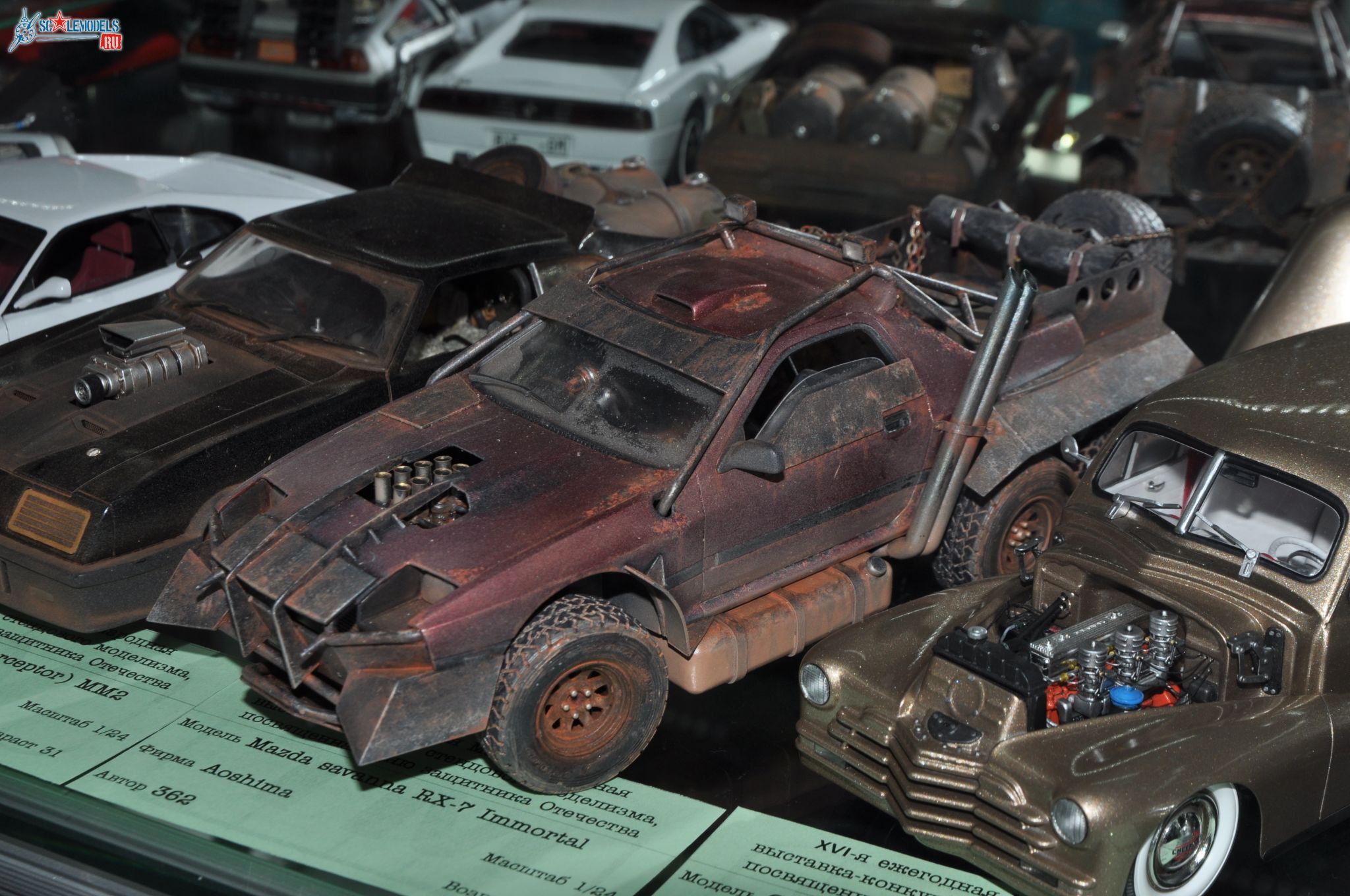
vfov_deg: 18.1
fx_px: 2809
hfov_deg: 27.0
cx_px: 675
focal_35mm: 75
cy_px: 448
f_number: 11
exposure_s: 1/200
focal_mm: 50
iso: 200
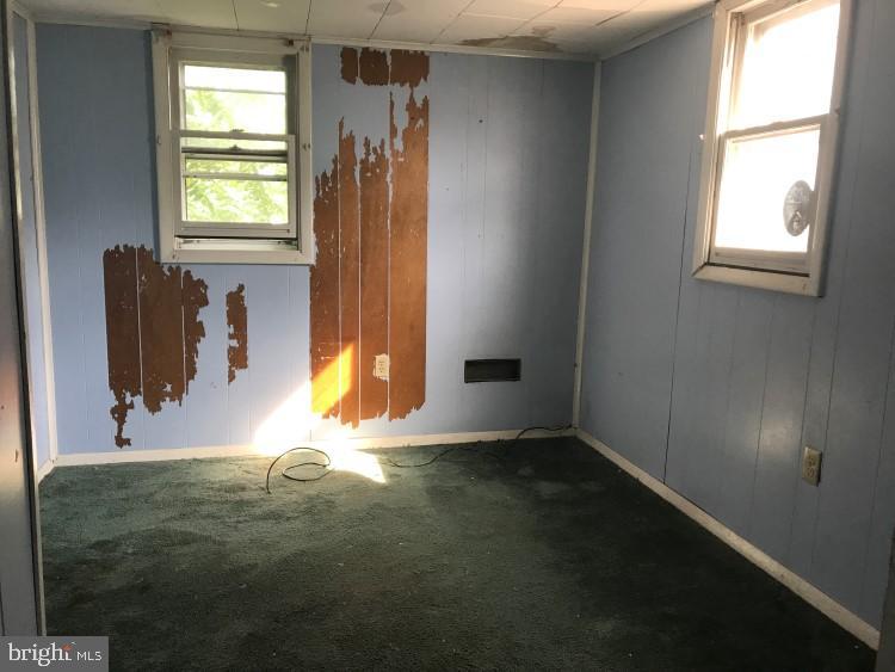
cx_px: 448
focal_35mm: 28
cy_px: 336
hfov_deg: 63.4
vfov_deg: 49.8
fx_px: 724
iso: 25
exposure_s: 1/40
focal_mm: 3.99
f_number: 1.8
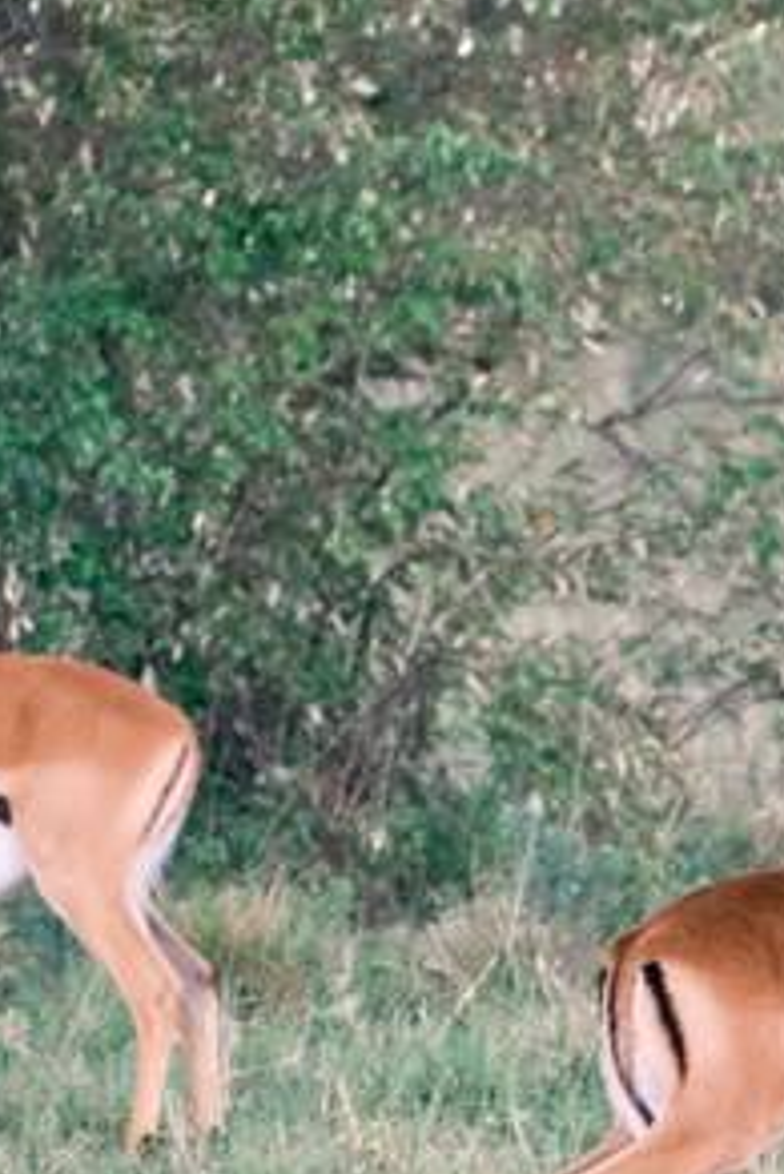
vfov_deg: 2.8
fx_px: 23980
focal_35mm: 735
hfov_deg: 1.9
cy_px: 1122
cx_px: 748
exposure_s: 1/160
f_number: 5.6
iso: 1600
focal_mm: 198.9
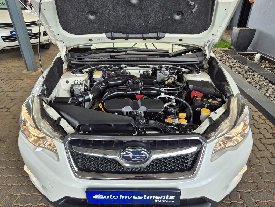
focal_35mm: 23
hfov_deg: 73.9
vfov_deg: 58.9
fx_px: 183
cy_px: 104
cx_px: 138
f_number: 1.8
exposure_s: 1/180
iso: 50
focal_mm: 5.4
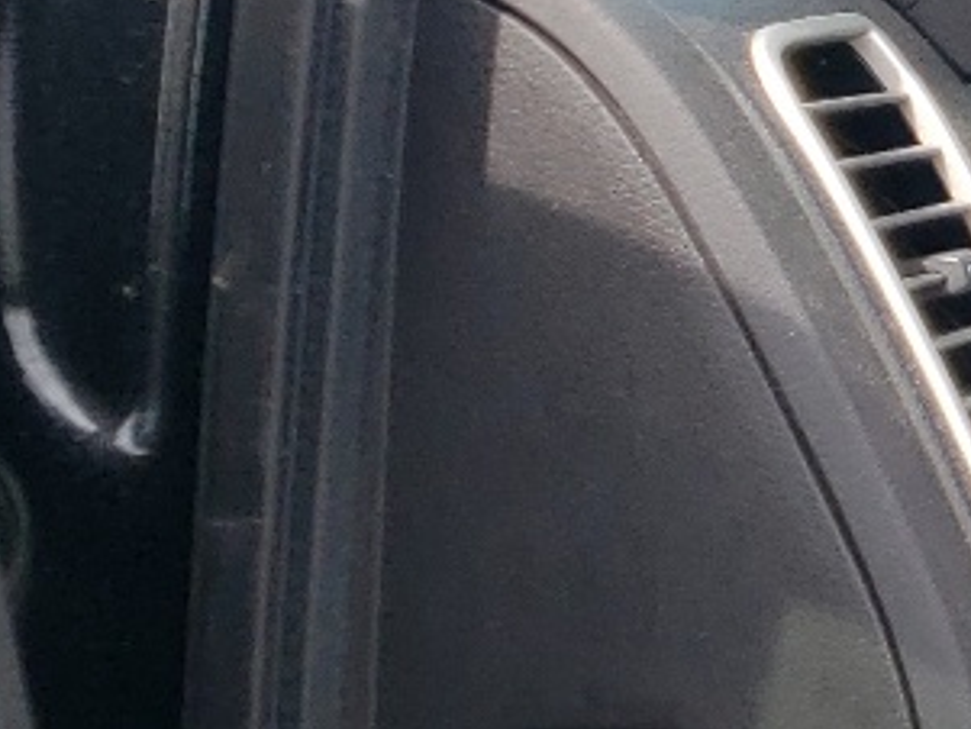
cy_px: 710
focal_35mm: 138
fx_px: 3873
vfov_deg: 10.7
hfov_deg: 11.9
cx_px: 2226
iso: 50
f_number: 1.5
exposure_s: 1/625
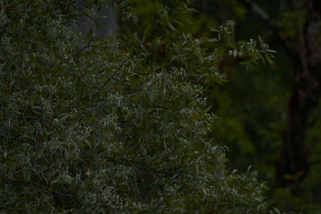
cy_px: 107
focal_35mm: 900
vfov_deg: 1.5
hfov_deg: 2.3
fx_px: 8024
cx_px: 160
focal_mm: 600
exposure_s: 1/800
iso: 800
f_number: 11
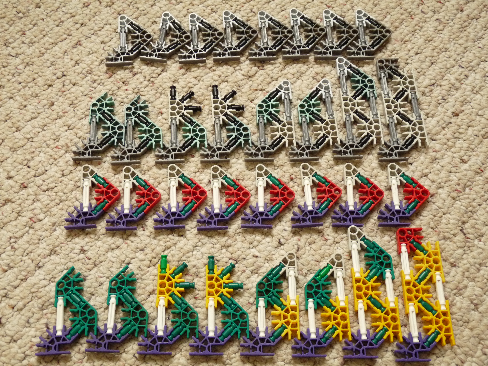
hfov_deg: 43.9
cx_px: 244
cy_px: 183
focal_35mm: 43
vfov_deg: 33.6
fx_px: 606
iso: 400
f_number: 3
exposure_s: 1/30
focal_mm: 7.6
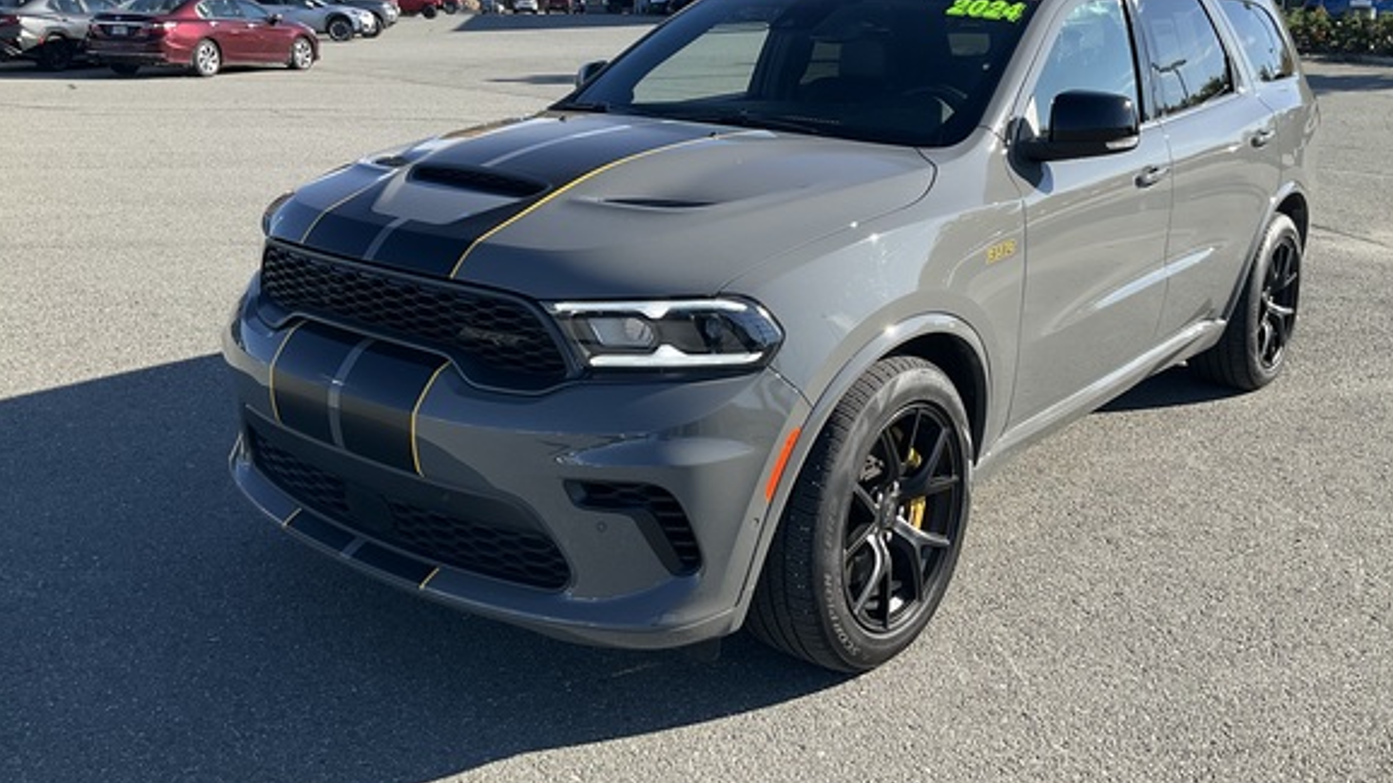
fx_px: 1293
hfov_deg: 56.5
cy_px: 279
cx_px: 766
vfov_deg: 33.5
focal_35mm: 35
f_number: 1.8
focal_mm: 3
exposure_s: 1/978
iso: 25
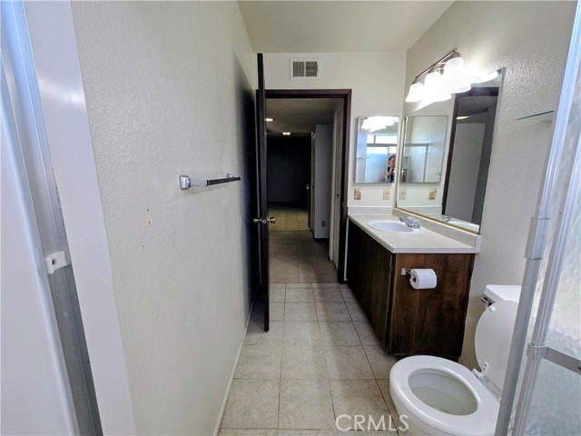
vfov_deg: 89.9
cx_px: 290
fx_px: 218
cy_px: 218
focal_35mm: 13
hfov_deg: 106.2
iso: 50
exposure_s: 1/120
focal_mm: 2.2
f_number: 2.2
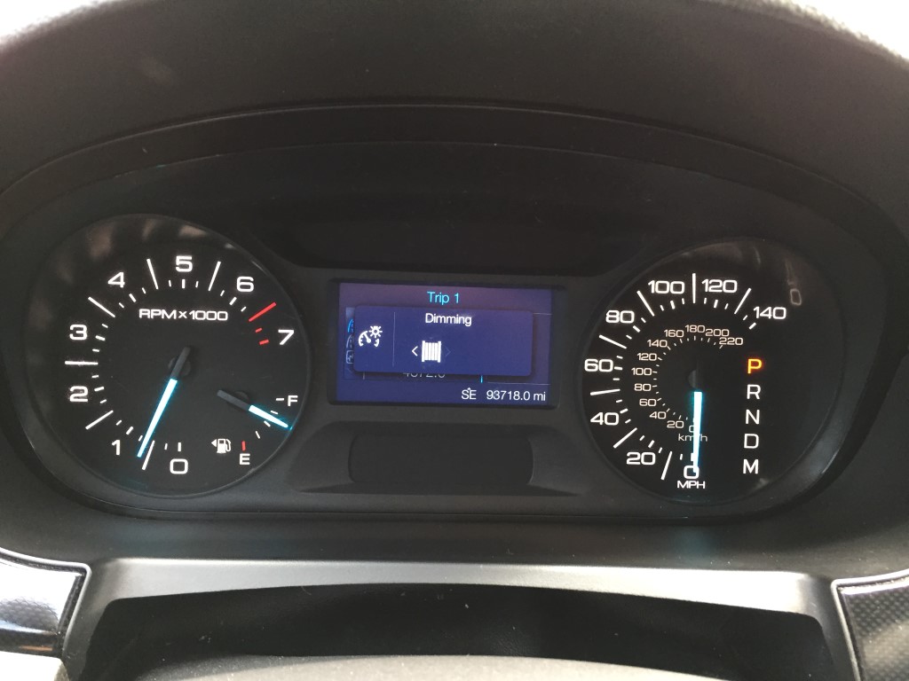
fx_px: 762
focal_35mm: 29
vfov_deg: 48.2
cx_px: 454
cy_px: 340
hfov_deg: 61.7
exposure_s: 1/30
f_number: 2.2
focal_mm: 4.15
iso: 125
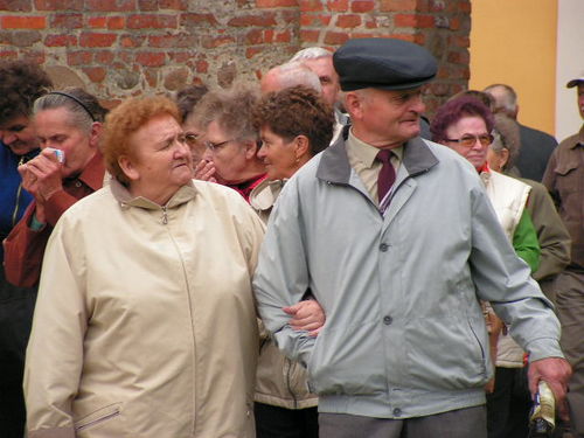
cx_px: 292
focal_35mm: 184
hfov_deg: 10.7
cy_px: 219
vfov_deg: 8.1
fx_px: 3104
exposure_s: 1/200
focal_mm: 30.8
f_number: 3.4
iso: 125
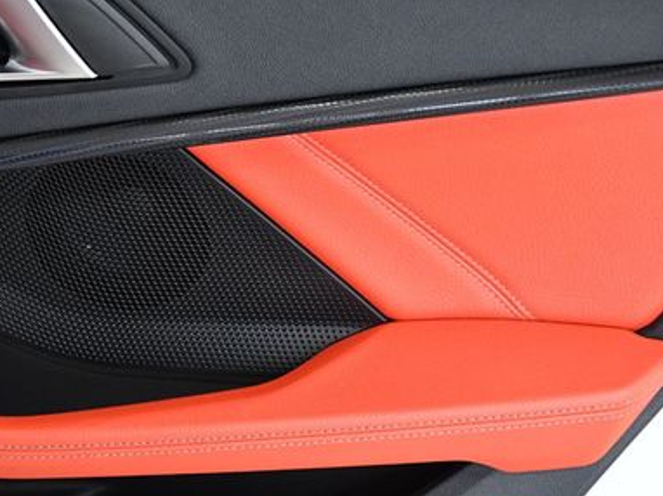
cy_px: 257
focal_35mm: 108
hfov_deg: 18.2
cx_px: 259
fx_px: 2067
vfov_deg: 13.7
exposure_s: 1/160
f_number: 6.3
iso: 2500
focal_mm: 45
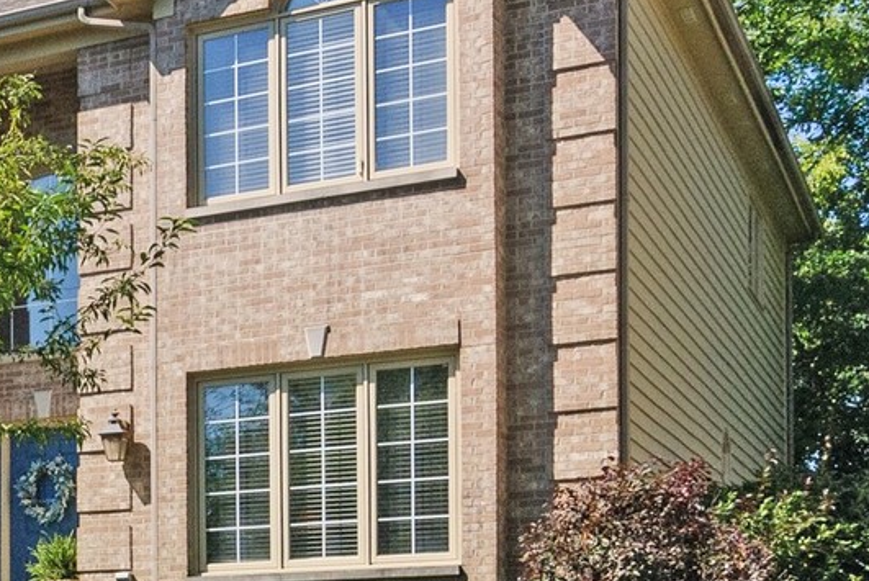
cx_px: -376
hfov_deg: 22.3
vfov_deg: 17.5
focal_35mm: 78
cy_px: 481
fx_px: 1873
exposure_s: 1/100
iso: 200
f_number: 9
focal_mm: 17
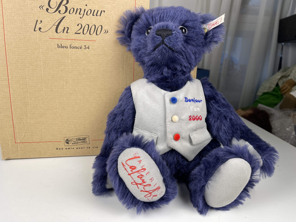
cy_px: 111
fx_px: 214
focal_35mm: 25
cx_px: 148
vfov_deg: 54.9
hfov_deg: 69.4
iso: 40
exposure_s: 1/100
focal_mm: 5.1
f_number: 1.6
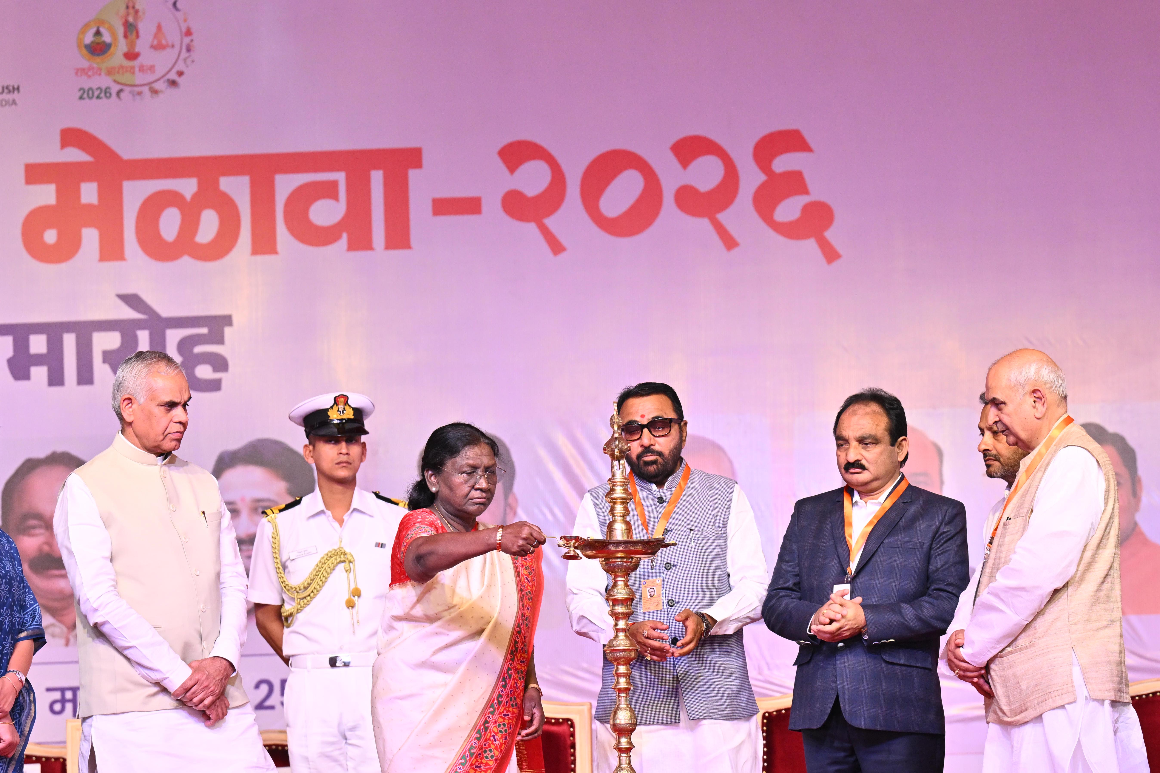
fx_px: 5798
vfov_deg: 7.6
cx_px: 580
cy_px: 386
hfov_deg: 11.4
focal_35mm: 180
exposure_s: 1/320
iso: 1250
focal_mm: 120
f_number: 4.5
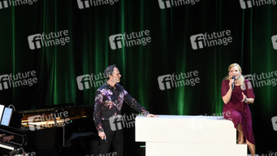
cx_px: 108
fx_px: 1220
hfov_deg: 13.0
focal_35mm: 166
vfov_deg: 7.3
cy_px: 101
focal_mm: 120
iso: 1600
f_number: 6.3
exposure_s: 1/60
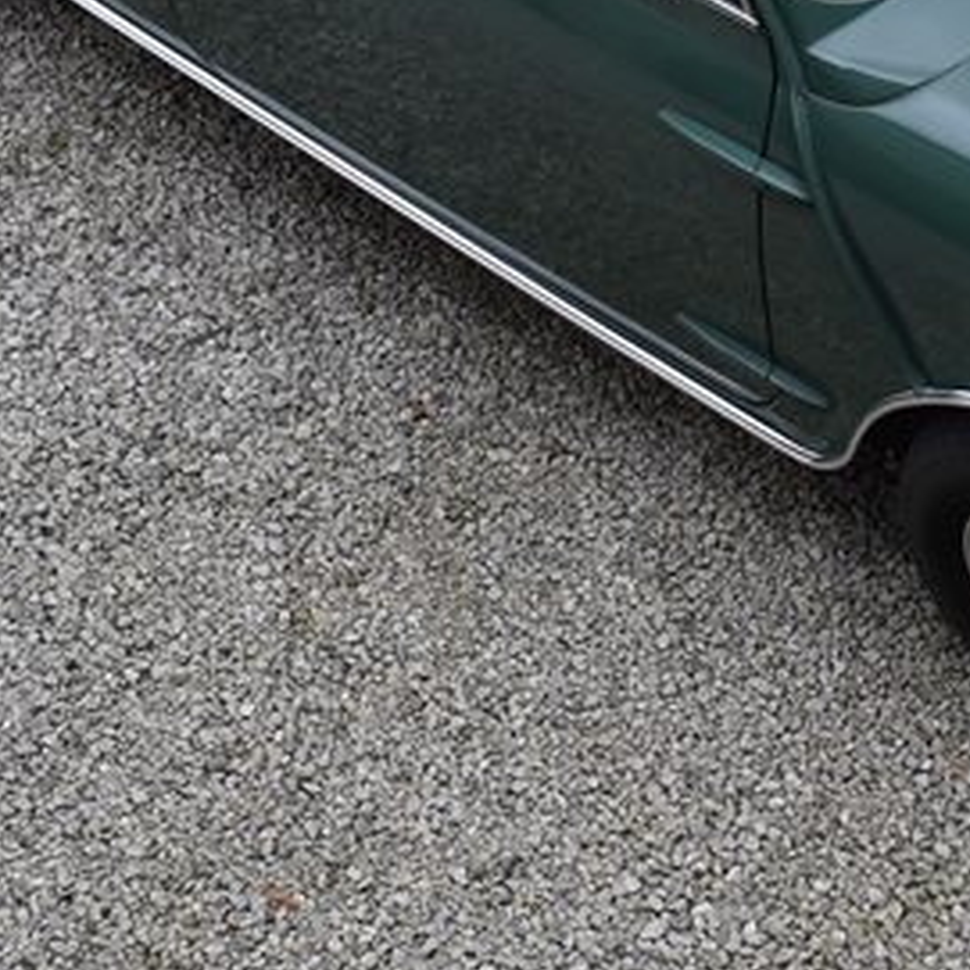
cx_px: 798
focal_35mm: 125
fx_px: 3957
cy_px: -193
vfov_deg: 13.6
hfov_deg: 13.9
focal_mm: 23
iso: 200
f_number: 5.6
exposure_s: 1/250
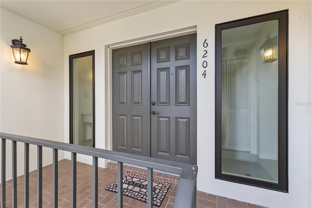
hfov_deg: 100.4
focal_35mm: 15
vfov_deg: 77.3
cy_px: 104
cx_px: 156
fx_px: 130
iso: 250
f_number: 3.5
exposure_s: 1/200
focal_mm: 10
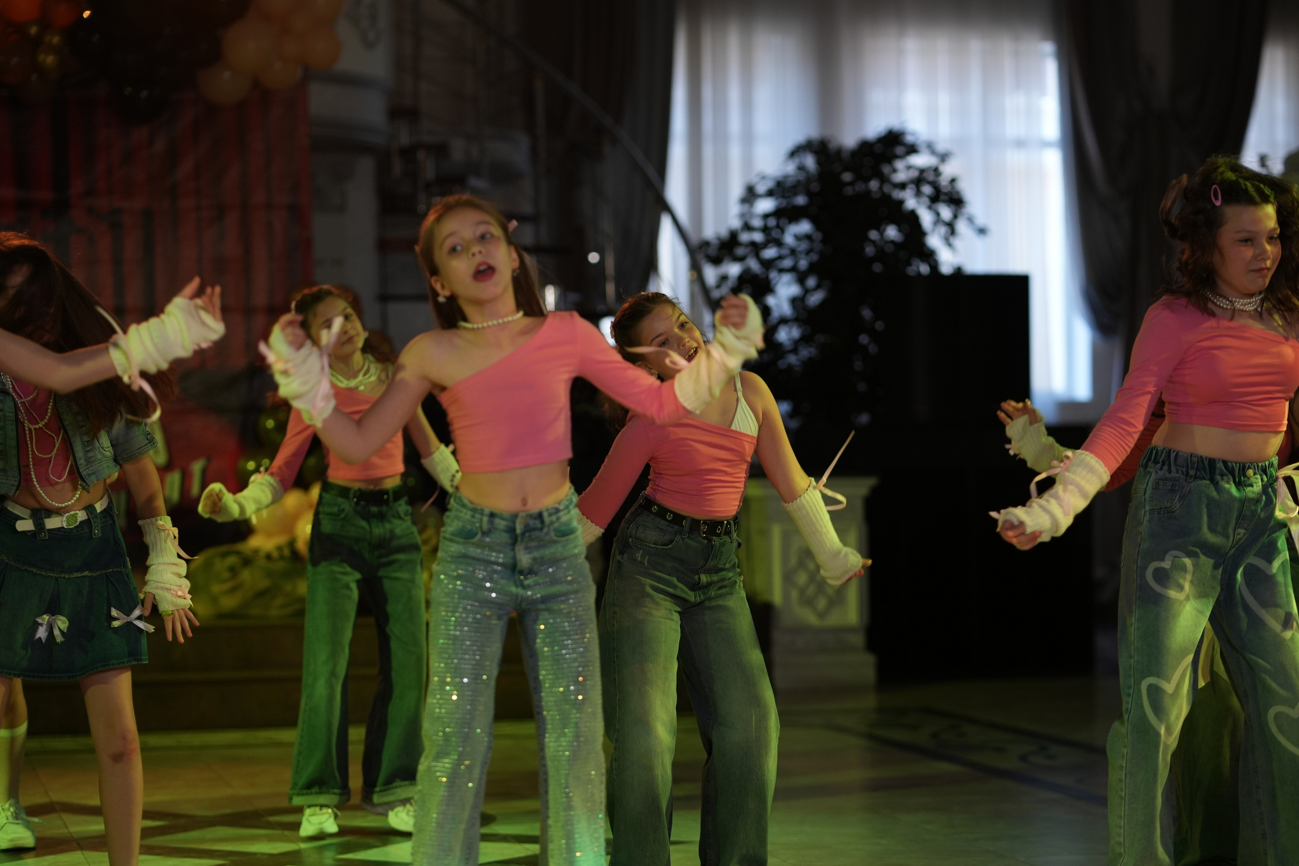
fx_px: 3067
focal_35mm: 85
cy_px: 433
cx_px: 650
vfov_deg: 16.1
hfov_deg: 23.9
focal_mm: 85
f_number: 2.2
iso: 800
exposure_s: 1/400
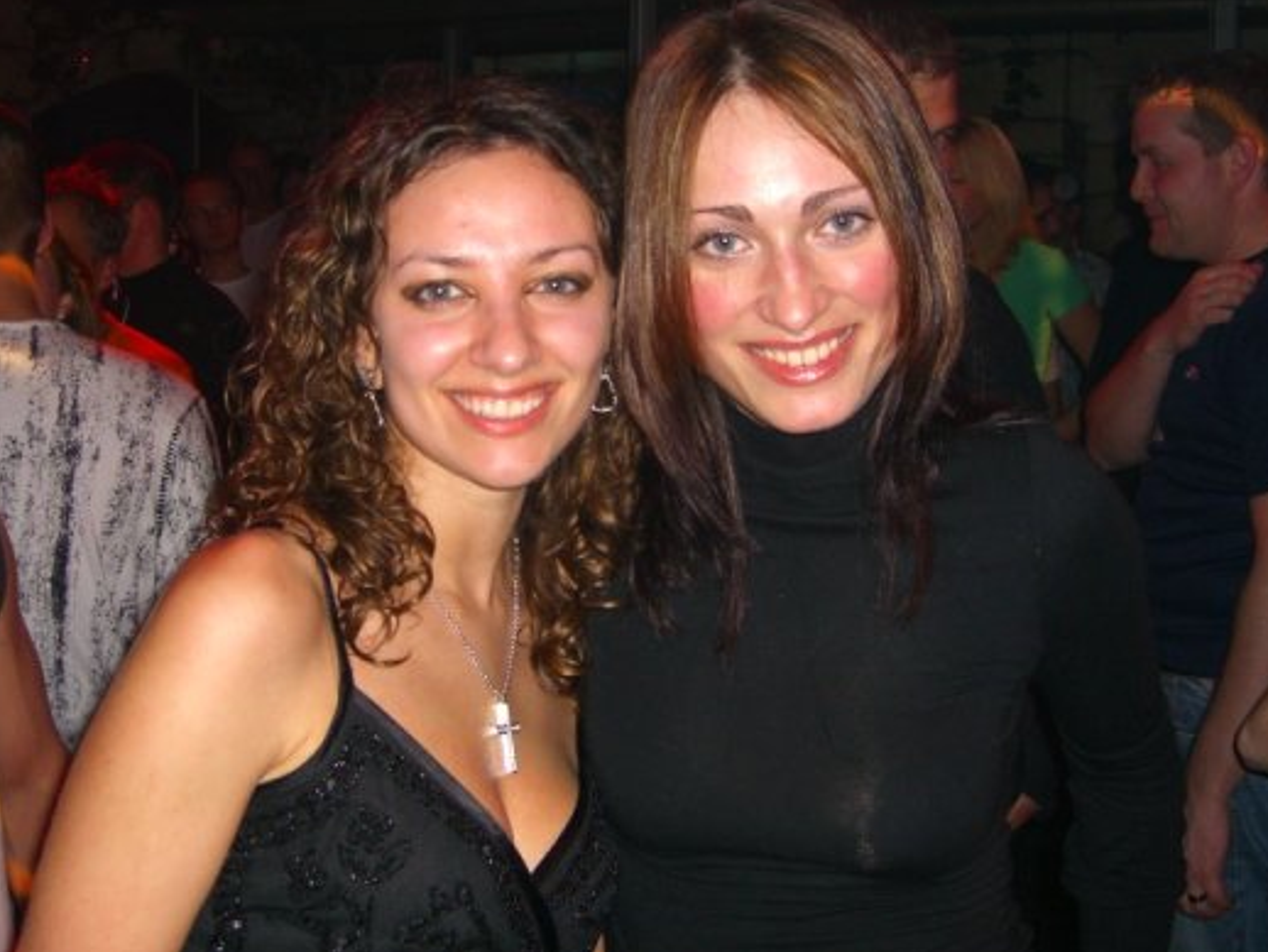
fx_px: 1612
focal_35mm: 44
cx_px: 610
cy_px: 404
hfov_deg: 42.9
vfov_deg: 32.8
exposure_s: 1/60
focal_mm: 7.9
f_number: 2.8
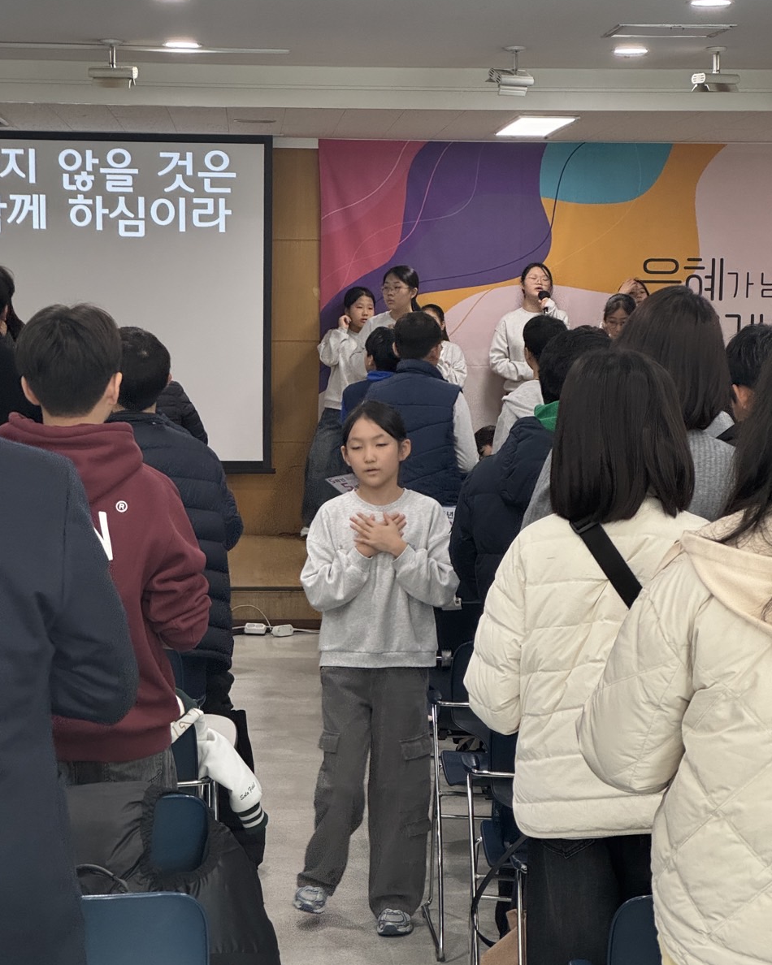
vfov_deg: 23.6
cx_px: 384
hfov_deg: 18.9
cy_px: 508
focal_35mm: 81
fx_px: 2314
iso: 400
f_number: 2.8
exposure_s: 1/120
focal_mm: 9
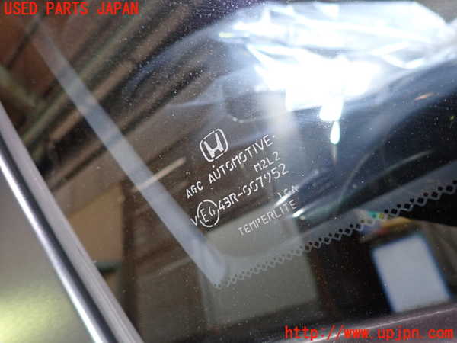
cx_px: 228
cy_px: 172
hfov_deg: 69.4
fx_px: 330
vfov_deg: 54.9
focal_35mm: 25
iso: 400
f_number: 2
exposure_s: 1/30
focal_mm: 4.5
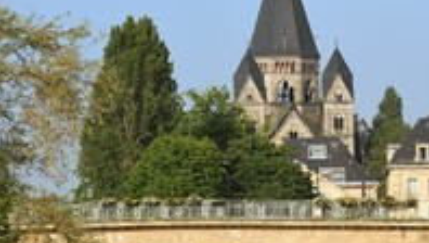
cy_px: 193
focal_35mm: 366
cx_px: 349
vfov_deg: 3.3
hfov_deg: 5.9
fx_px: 4169
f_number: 10
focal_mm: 165
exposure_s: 1/320
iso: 200
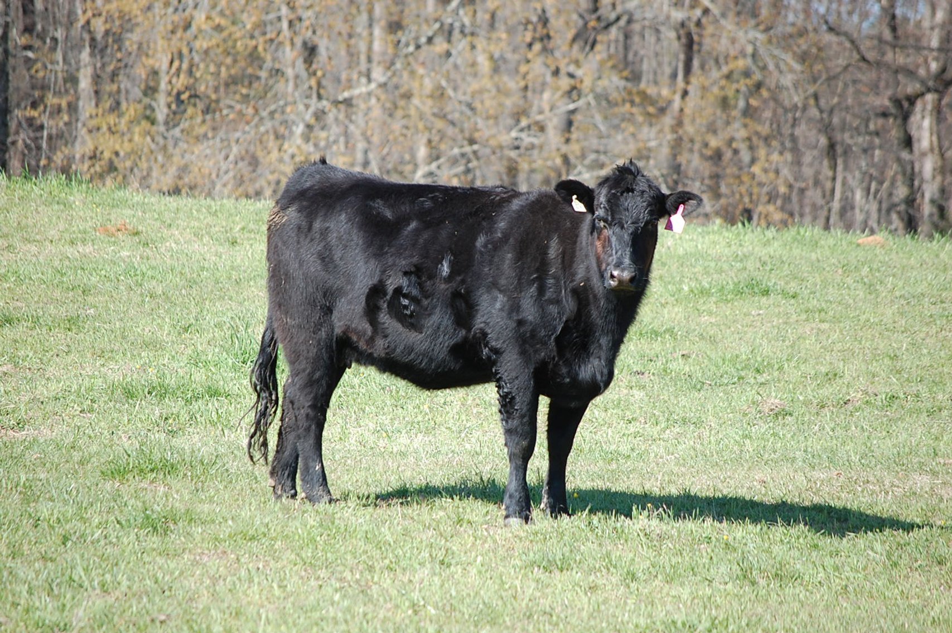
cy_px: 316
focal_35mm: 262
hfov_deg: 7.9
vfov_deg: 5.2
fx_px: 6935
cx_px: 476
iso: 400
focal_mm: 175
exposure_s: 1/500
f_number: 5.6
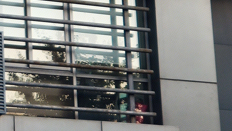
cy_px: -52
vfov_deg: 5.1
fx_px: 1452
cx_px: -109
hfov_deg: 8.9
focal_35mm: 236
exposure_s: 1/100
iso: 151
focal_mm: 6.22
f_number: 2.2
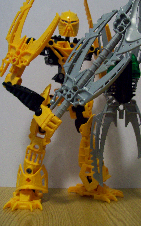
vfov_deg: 44.2
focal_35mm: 45
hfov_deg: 28.6
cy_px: 97
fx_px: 277
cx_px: 79
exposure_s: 1/8
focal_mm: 6
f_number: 2.7
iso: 200
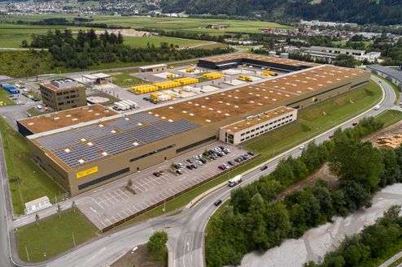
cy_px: 134
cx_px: 195
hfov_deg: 63.7
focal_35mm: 29
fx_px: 324
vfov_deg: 44.9
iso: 100
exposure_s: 1/60
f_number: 4.5
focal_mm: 10.26
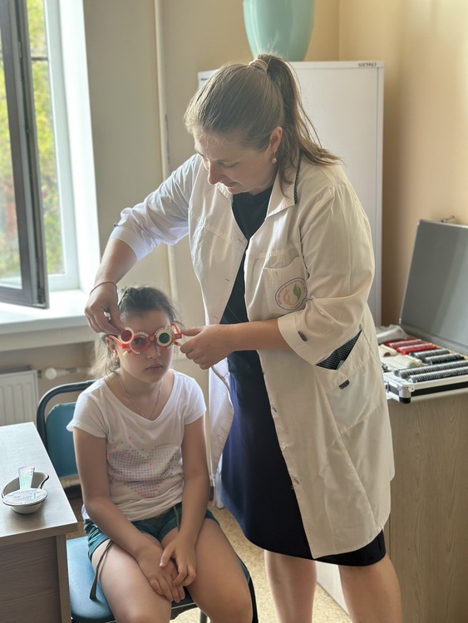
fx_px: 865
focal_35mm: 48
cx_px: 234
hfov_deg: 30.3
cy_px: 312
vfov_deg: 39.6
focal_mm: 6.86
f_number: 1.78
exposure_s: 1/117
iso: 125
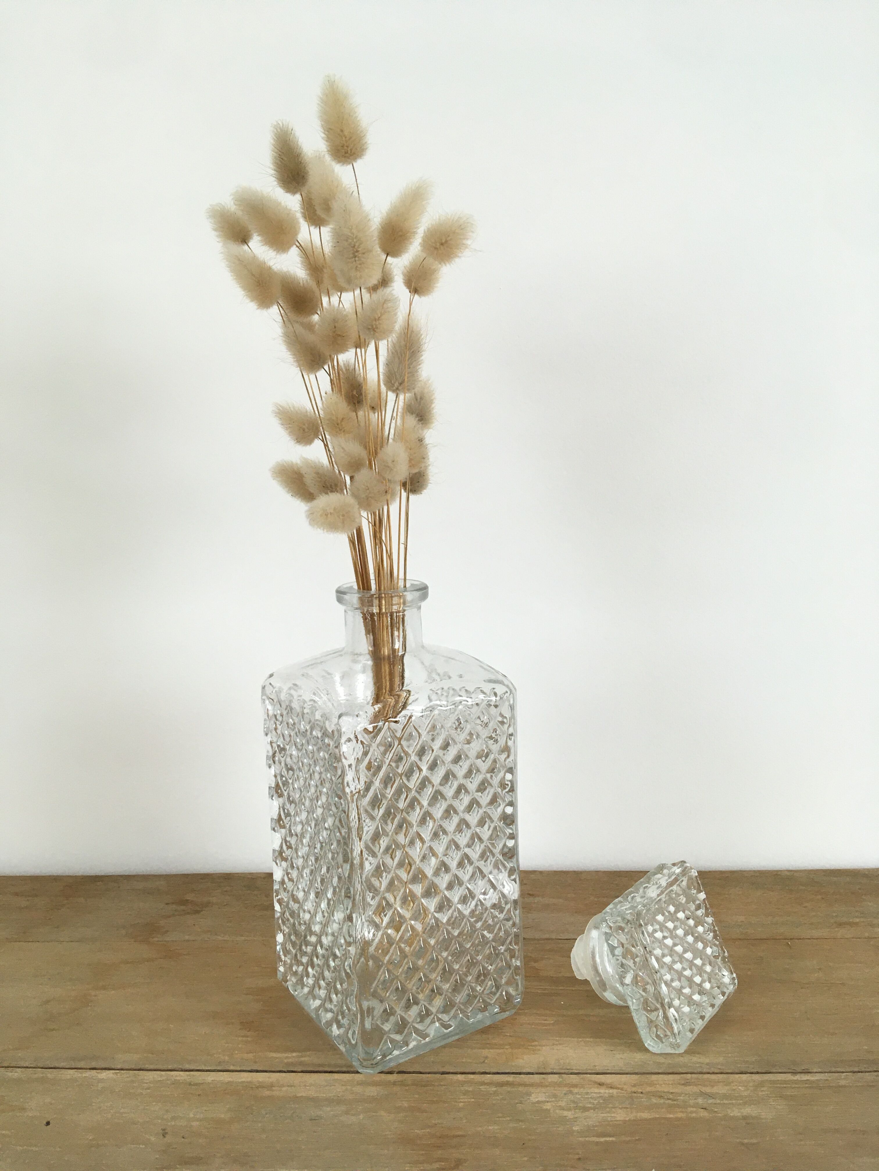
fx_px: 982
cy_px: 586
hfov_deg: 48.2
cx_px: 440
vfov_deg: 61.7
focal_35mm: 29
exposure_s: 1/33
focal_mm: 4.15
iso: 40
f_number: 2.2
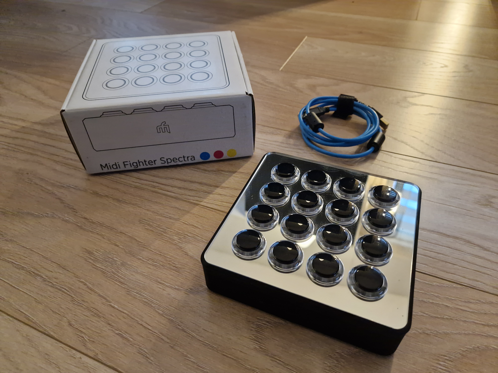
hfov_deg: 73.9
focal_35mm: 23
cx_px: 249
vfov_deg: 58.9
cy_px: 186
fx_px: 331
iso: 500
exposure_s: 1/120
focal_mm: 6.4
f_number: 1.8
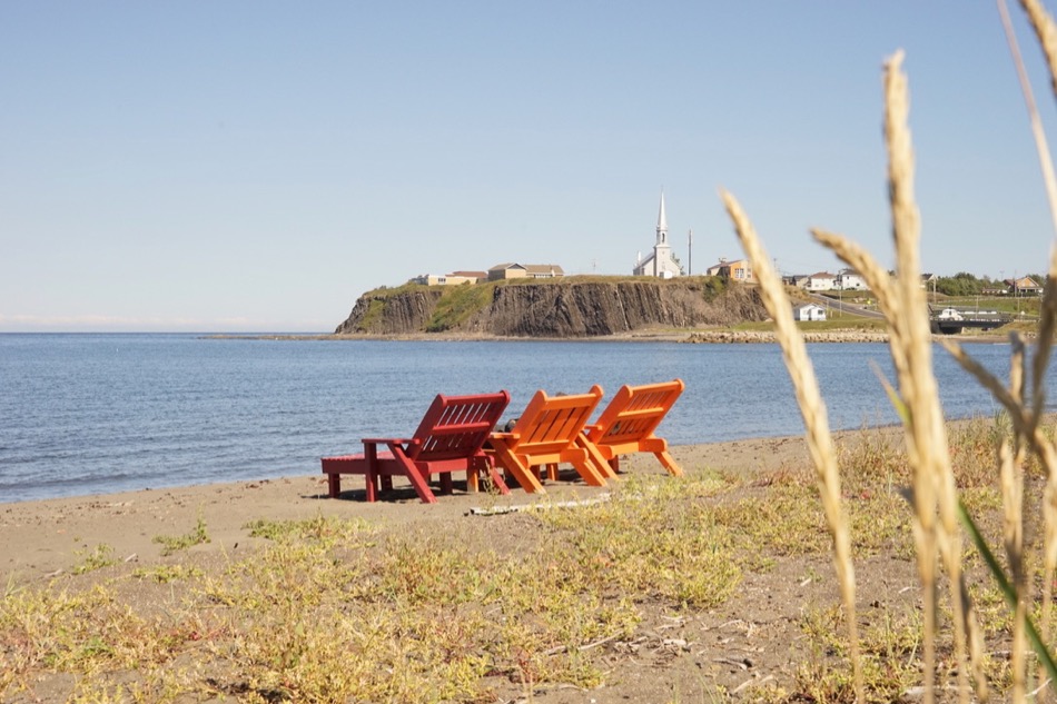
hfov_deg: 36.9
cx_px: 528
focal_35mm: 54
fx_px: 1585
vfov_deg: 25.1
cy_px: 352
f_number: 14
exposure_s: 1/1000
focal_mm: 54
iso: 1250
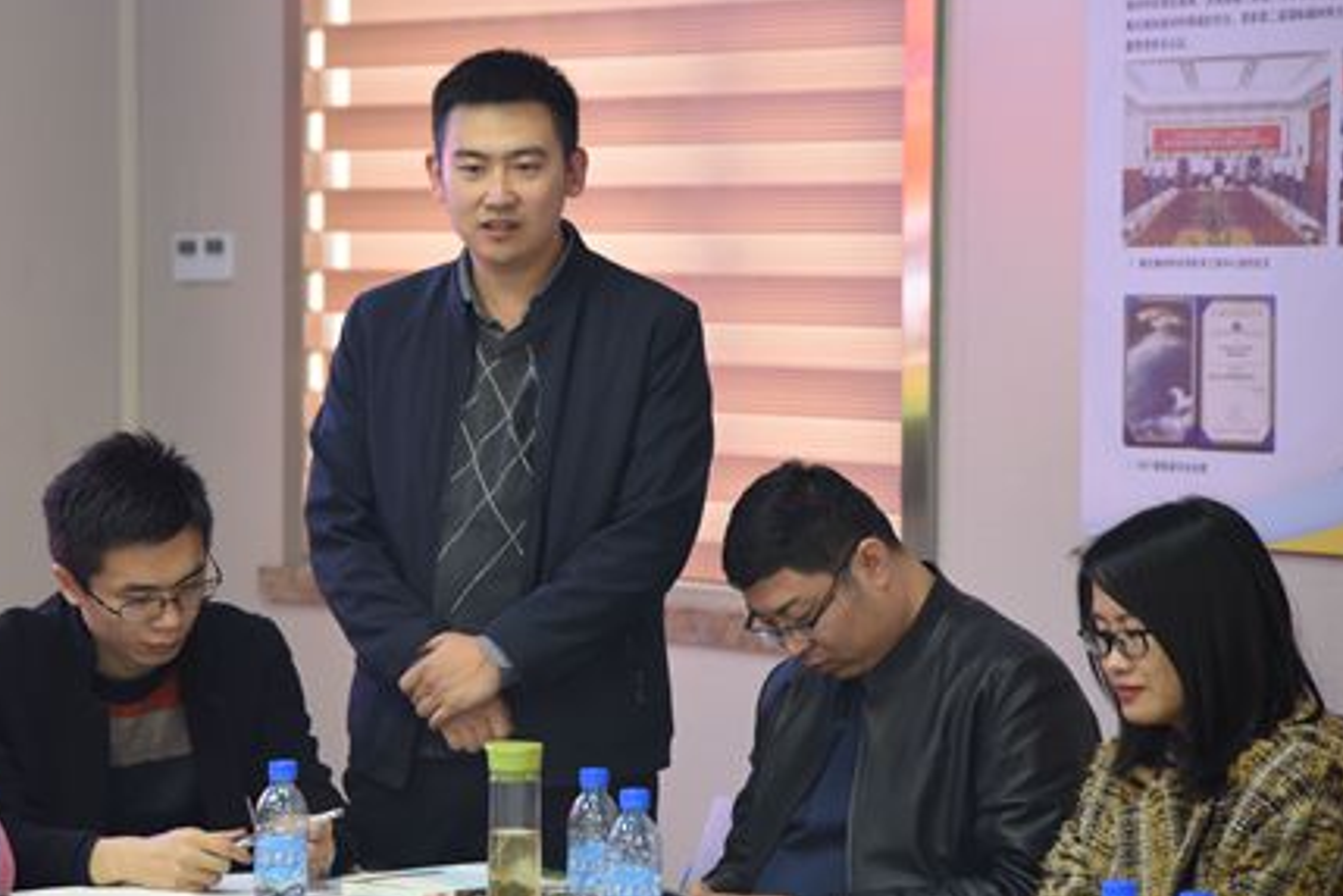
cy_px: 390
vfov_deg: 8.9
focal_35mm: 154
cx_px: 510
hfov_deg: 13.3
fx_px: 5745
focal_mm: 120
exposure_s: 1/60
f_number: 4
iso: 1800
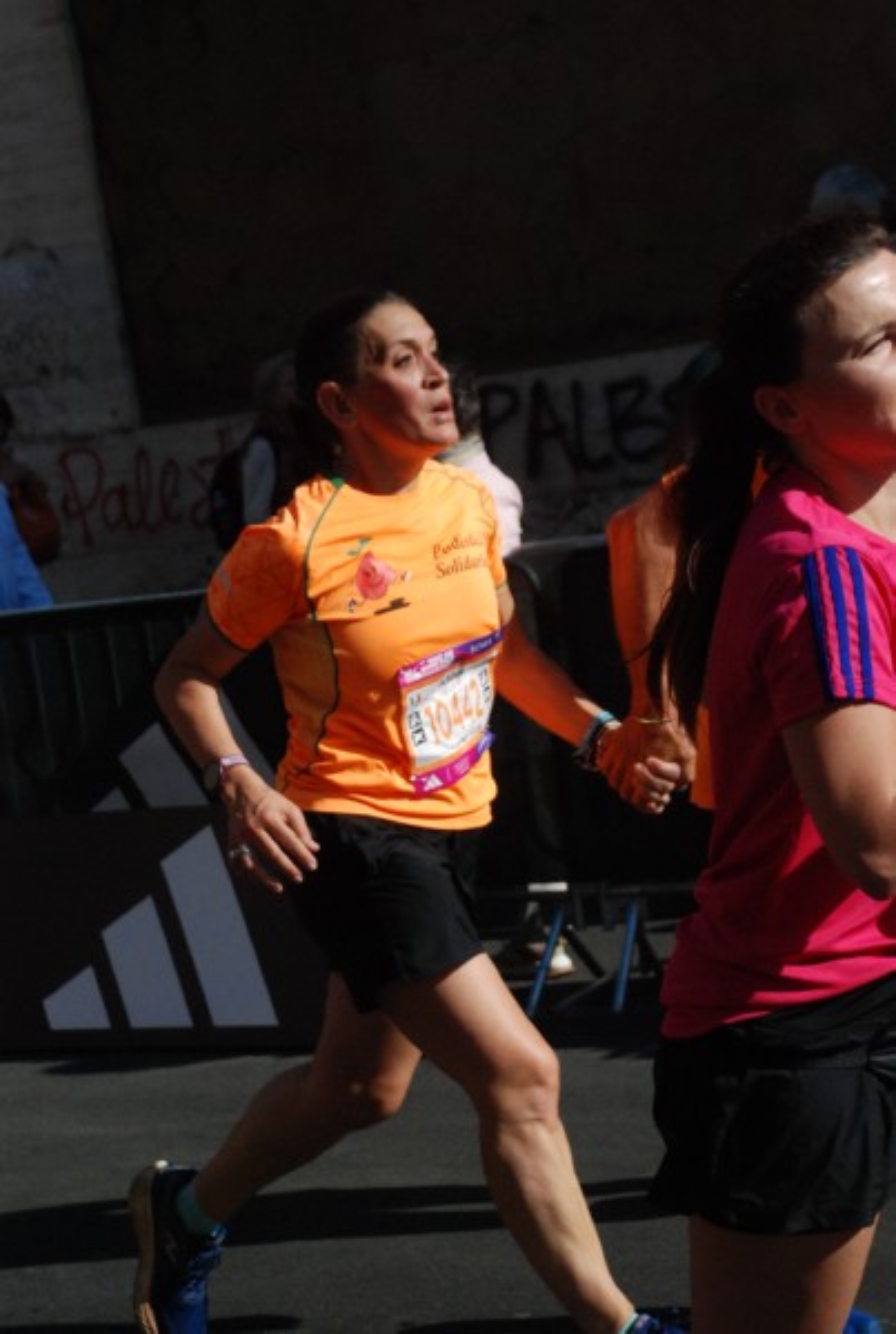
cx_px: 448
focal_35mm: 93
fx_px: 3454
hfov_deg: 14.8
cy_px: 667
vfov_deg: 21.9
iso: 1000
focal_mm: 62
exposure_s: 1/2000
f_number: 8
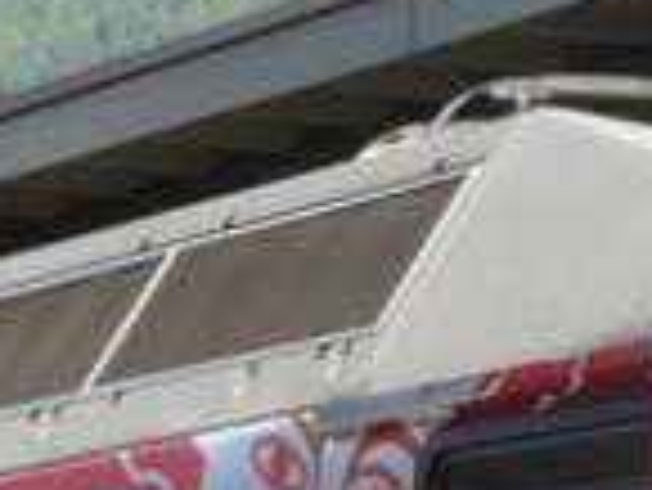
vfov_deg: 4.4
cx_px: 612
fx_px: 6240
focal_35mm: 331
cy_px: 1079
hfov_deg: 6.0
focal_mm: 7.9
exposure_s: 1/250
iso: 100
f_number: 4
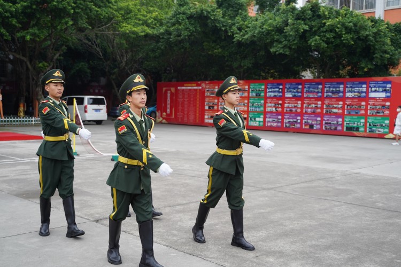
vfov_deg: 31.9
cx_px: 200
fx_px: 468
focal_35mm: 42
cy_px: 134
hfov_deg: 46.4
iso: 250
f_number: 2.8
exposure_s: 1/640
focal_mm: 42
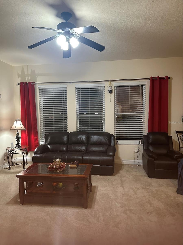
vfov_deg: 71.6
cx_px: 92
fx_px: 169
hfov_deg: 56.8
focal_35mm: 24
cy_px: 122
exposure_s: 1/60
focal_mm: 6.86
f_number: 1.78
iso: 500
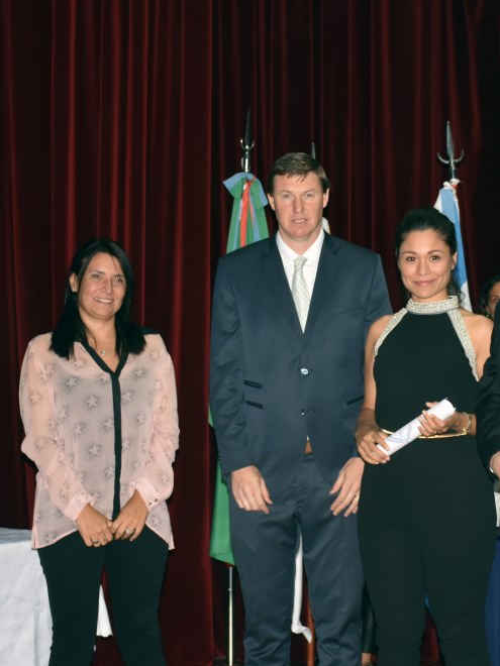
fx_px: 1637
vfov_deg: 23.0
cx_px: 364
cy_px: 327
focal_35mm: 85
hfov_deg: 17.3
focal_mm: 38
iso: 800
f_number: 5
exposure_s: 1/60
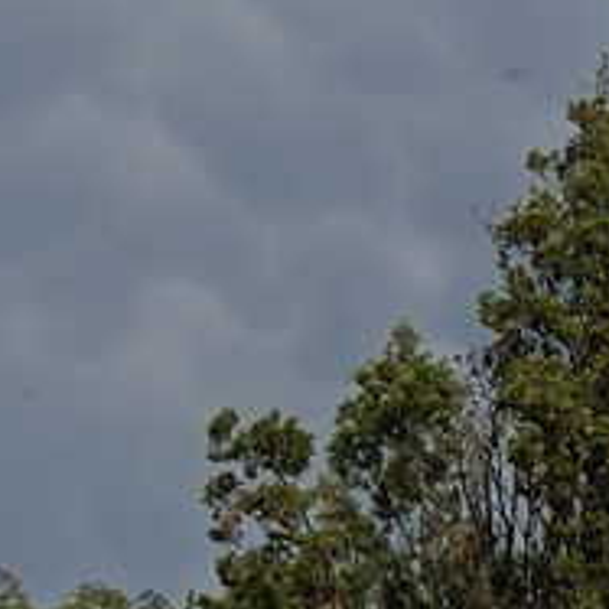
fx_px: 4478
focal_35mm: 225
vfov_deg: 7.8
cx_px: 2472
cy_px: 368
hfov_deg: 6.3
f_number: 18
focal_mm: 31
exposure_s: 1/160
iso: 200
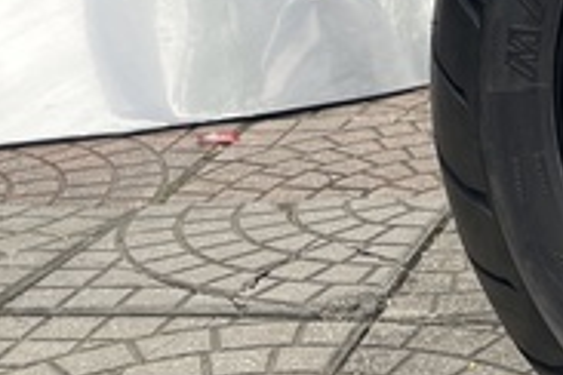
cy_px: -327
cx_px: 683
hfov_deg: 17.5
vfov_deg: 11.4
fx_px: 1736
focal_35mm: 111
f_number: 1.6
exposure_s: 1/206
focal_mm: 5.1
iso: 32
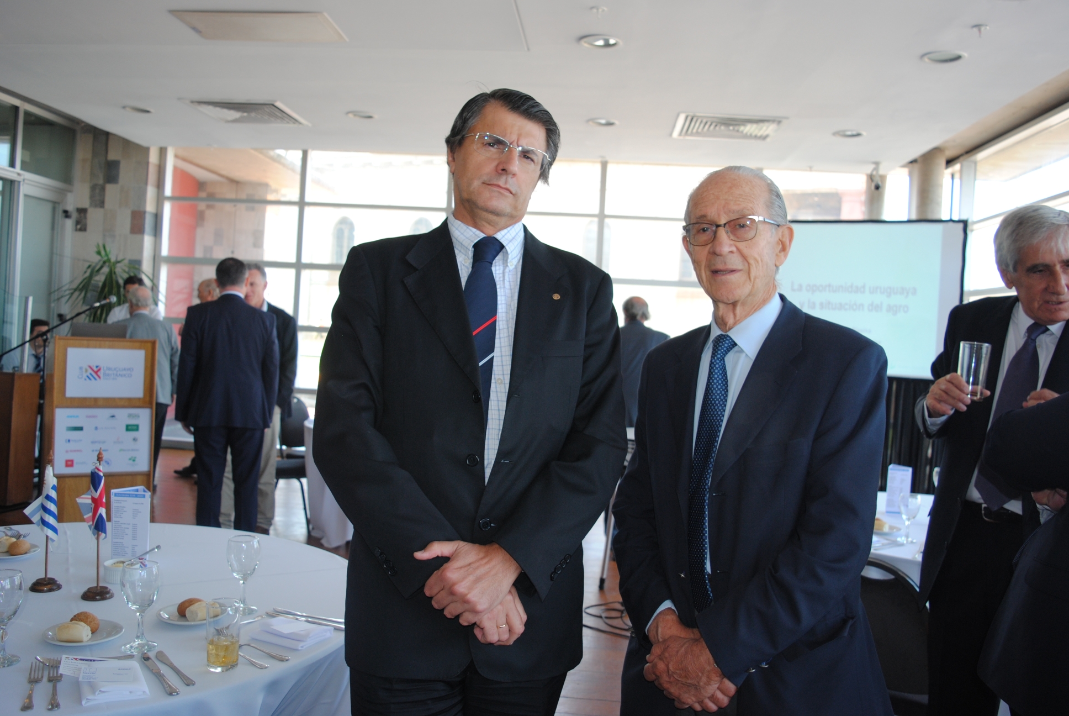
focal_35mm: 30
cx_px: 534
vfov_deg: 43.7
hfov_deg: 61.9
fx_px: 892
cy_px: 358
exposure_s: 1/80
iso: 200
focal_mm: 20
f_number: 3.5
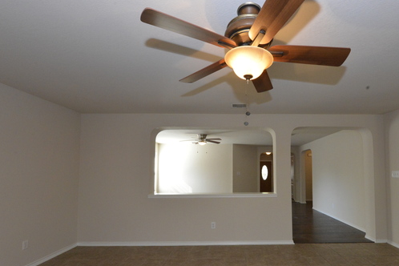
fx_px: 199
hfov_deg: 89.0
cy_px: 164
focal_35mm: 18
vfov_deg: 66.5
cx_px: 237
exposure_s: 1/80
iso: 6400
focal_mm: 14
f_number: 11
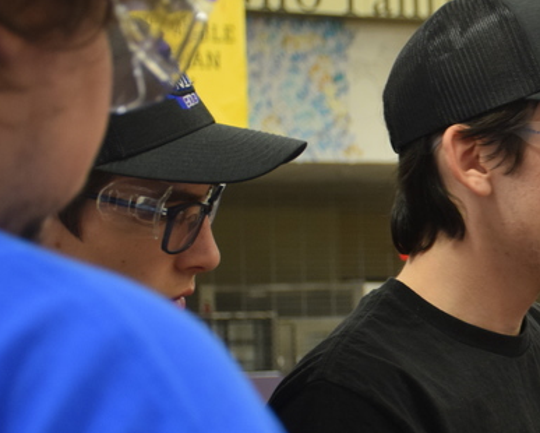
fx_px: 2083
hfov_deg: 14.2
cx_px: 705
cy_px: 316
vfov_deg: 11.8
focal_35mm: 130
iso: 640
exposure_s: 1/60
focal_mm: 35
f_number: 4.2
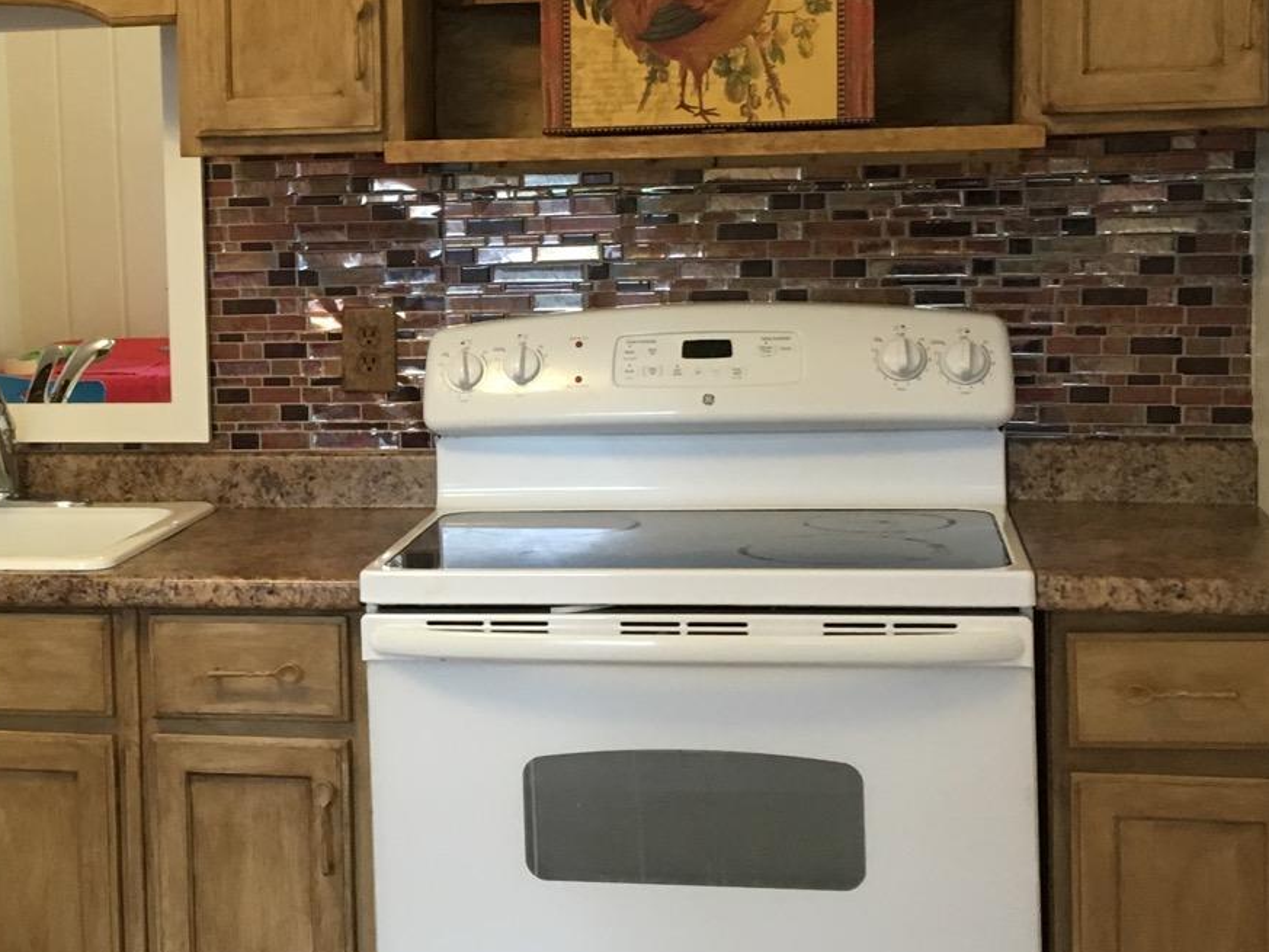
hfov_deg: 27.7
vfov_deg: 21.6
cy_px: 369
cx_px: 170
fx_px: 2493
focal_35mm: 68
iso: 100
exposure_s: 1/30
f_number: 2.2
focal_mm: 4.15
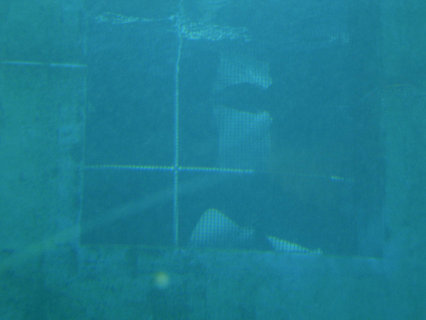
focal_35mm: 82
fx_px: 1009
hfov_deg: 23.8
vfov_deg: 18.0
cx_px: 213
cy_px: 160
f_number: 4
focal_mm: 17
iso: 200
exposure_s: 1/60
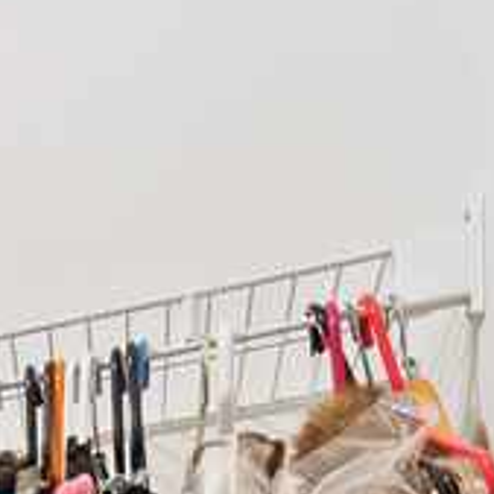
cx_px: -1198
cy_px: 1065
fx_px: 1663
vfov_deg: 13.7
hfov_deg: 9.7
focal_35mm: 103
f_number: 8
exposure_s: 1/2.5
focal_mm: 16
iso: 400
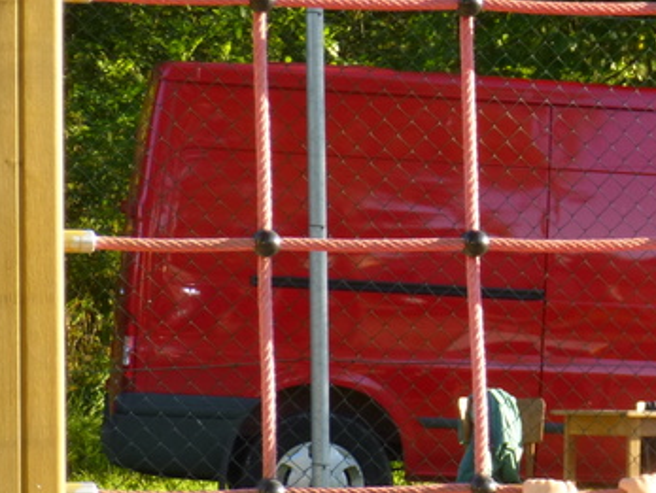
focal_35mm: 198
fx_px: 3756
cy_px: 385
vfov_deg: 7.5
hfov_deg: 9.9
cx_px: 730
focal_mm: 15.3
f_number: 5
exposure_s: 1/60
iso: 100
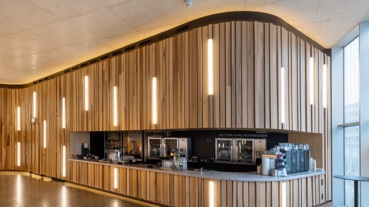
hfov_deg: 86.6
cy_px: 117
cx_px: 184
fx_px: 196
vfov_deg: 55.7
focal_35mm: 20
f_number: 5.6
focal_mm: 12.6
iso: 200
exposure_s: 1/25
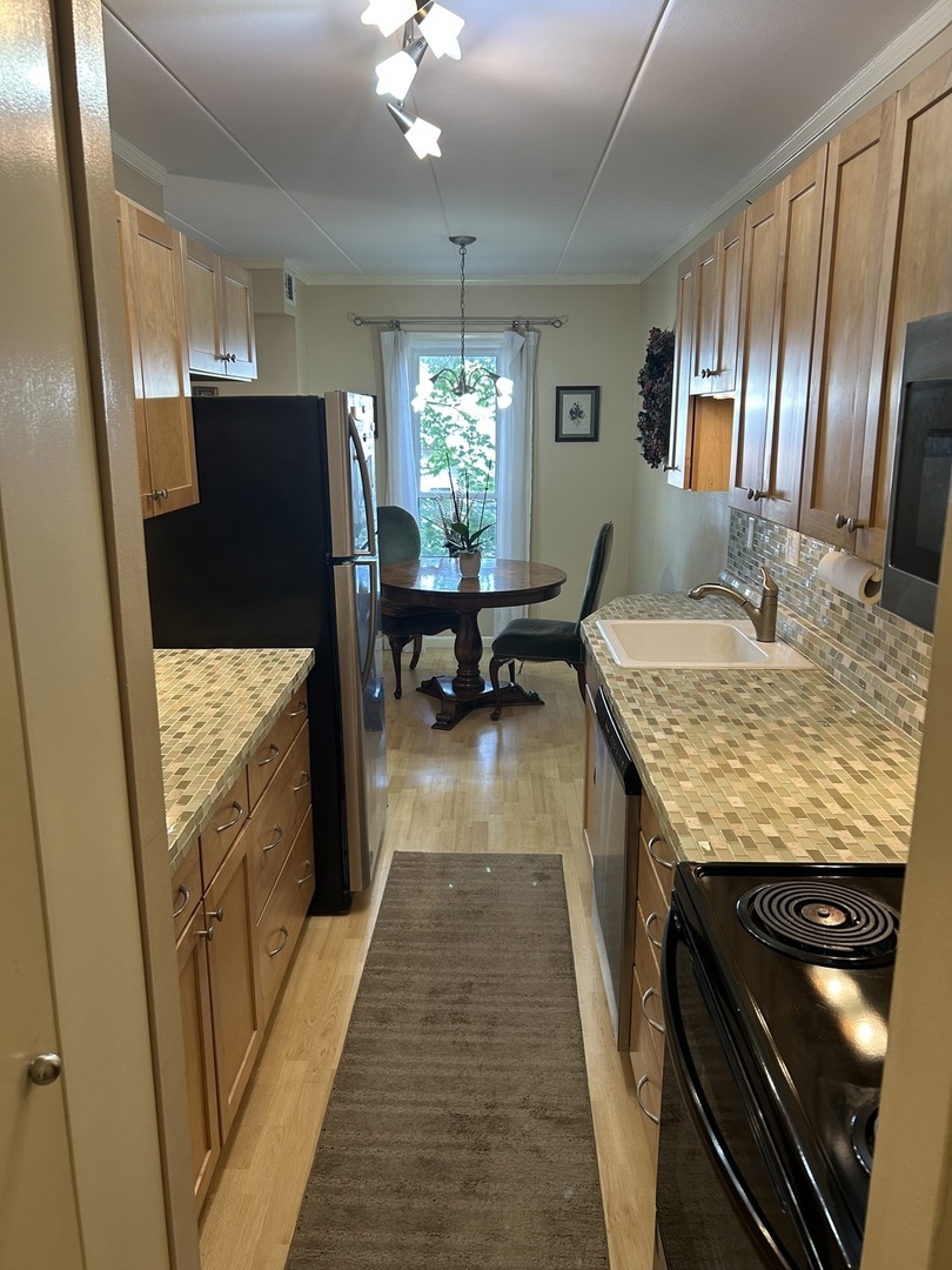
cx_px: 476
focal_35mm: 26
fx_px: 953
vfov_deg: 67.3
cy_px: 635
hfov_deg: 53.1
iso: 100
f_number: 1.5
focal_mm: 5.7
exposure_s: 1/60
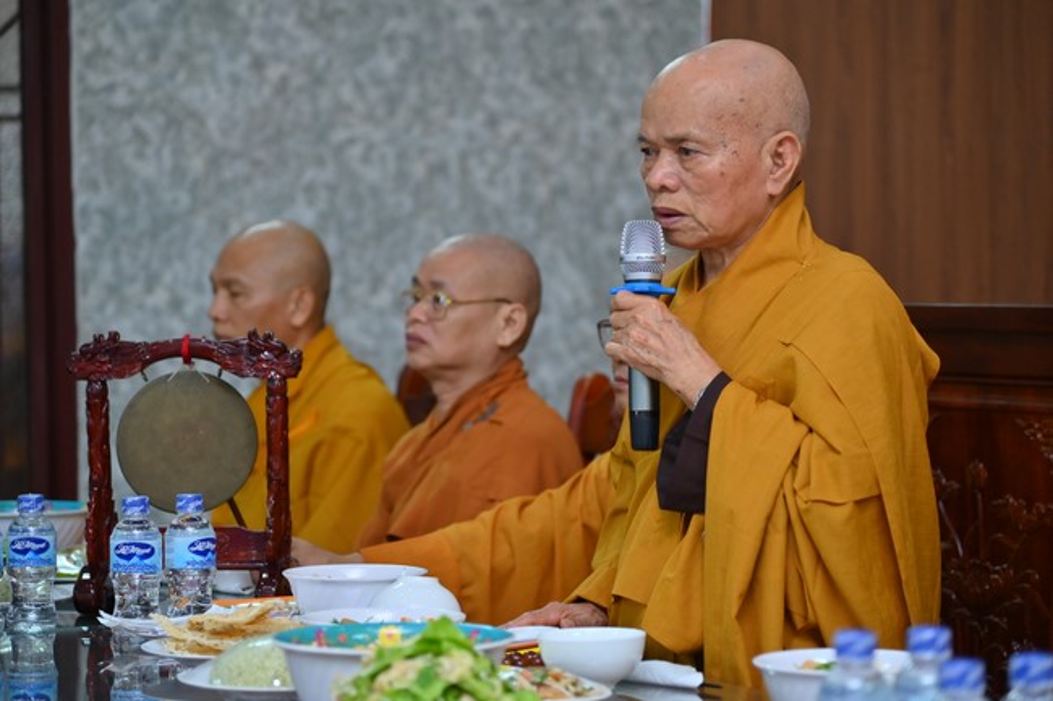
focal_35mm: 112
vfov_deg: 12.2
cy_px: 350
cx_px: 526
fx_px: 3275
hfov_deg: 18.3
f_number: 4
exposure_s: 1/100
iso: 500
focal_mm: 112
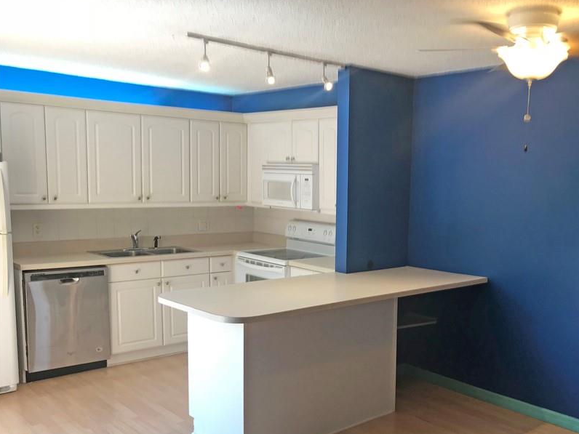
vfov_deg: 39.4
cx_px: 369
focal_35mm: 36
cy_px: 270
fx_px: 602
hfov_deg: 50.7
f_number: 1.8
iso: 25
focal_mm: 3.99
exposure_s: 1/40
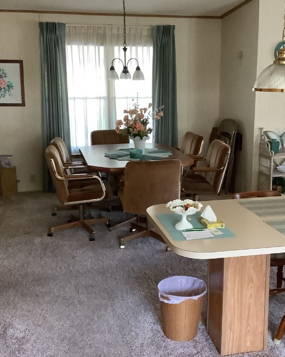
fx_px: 464
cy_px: 174
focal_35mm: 44
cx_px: 161
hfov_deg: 34.1
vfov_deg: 42.0
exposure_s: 1/40
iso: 400
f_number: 2.4
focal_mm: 3.3
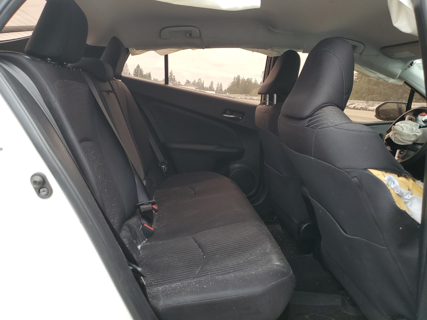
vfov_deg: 53.1
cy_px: 160
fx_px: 321
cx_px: 214
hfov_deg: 67.3
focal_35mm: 26
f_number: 1.5
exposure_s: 1/189
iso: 50
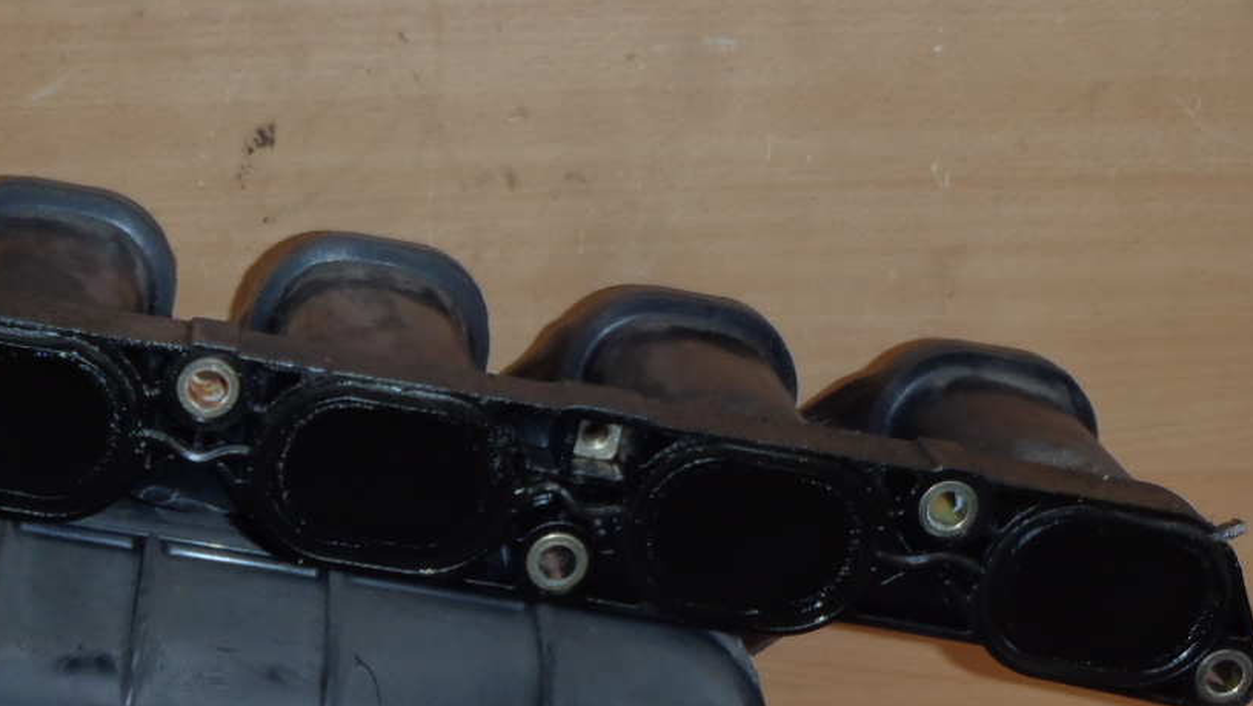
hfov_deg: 31.7
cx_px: 303
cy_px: 574
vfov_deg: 18.4
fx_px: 2160
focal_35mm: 65
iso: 100
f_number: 4.6
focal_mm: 6.83
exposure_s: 1/40
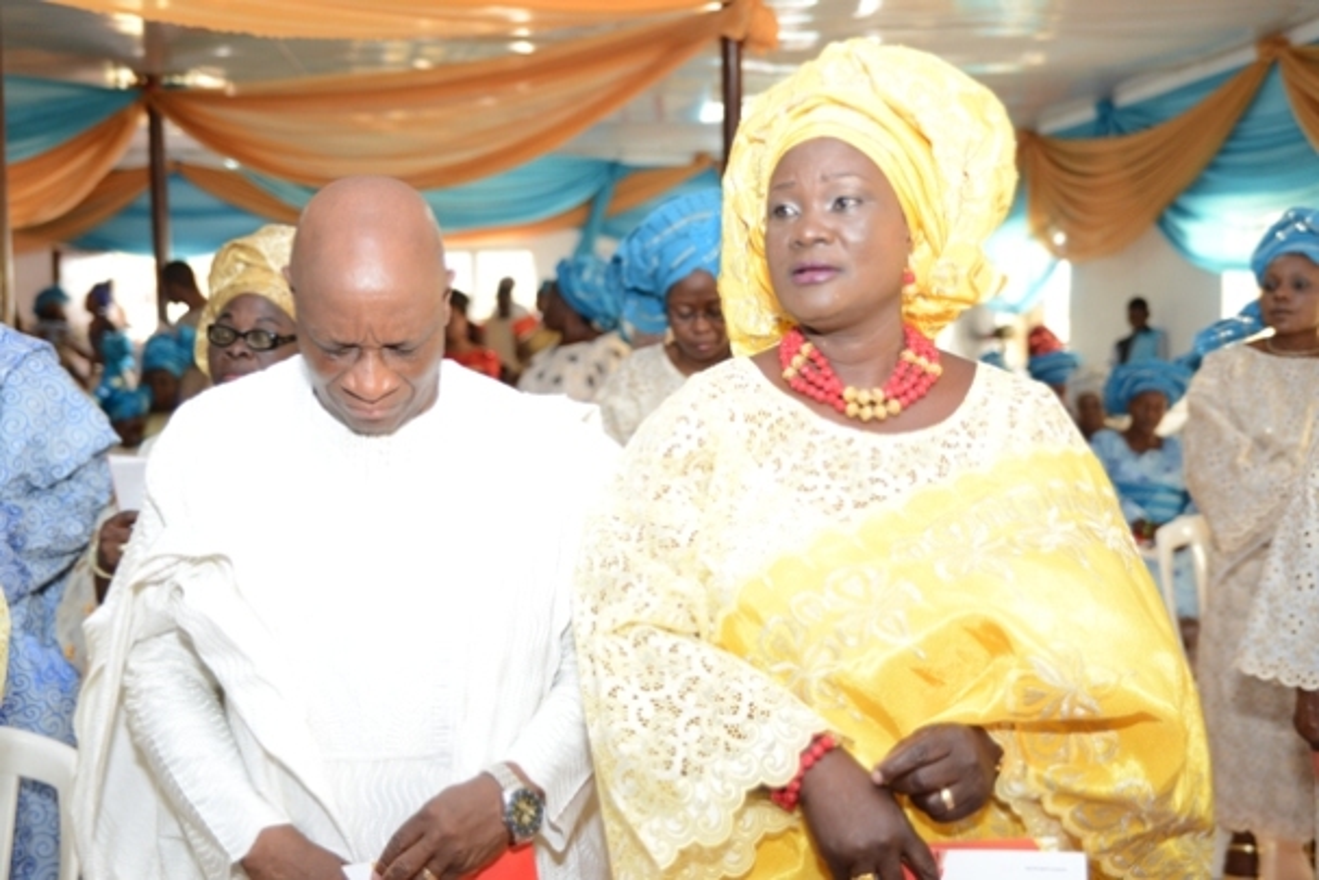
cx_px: 660
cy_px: 440
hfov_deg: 44.5
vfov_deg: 30.5
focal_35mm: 44
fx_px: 1612
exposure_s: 1/100
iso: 1000
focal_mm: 44
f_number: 2.8
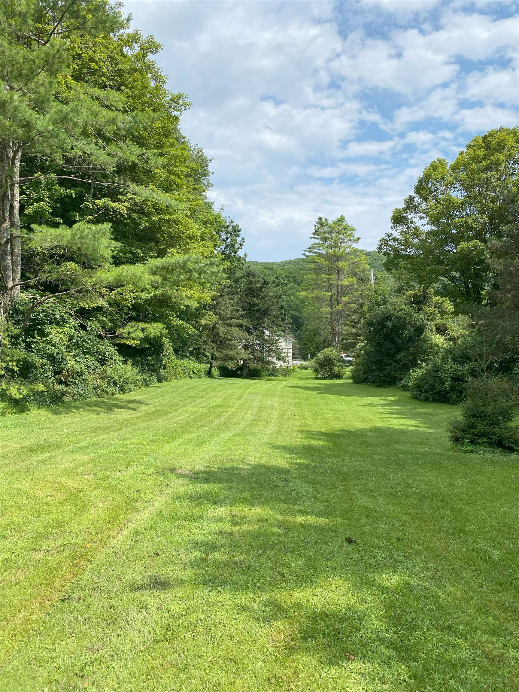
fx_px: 520
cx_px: 260
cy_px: 346
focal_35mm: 26
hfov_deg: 53.1
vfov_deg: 67.3
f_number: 1.8
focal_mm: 4.25
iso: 32
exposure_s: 1/2817
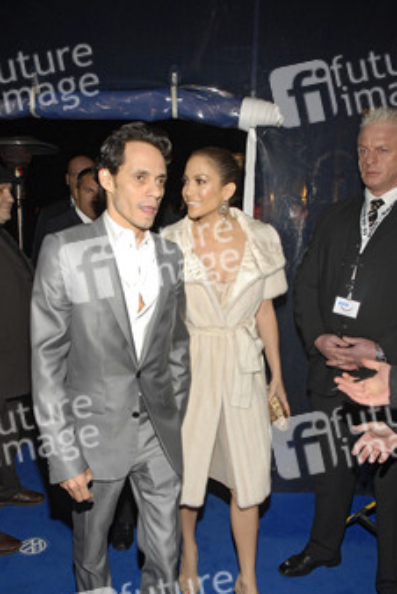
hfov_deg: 41.2
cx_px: 202
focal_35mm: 32
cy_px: 350
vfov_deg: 58.3
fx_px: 528
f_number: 5
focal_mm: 18
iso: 400
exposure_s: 1/100
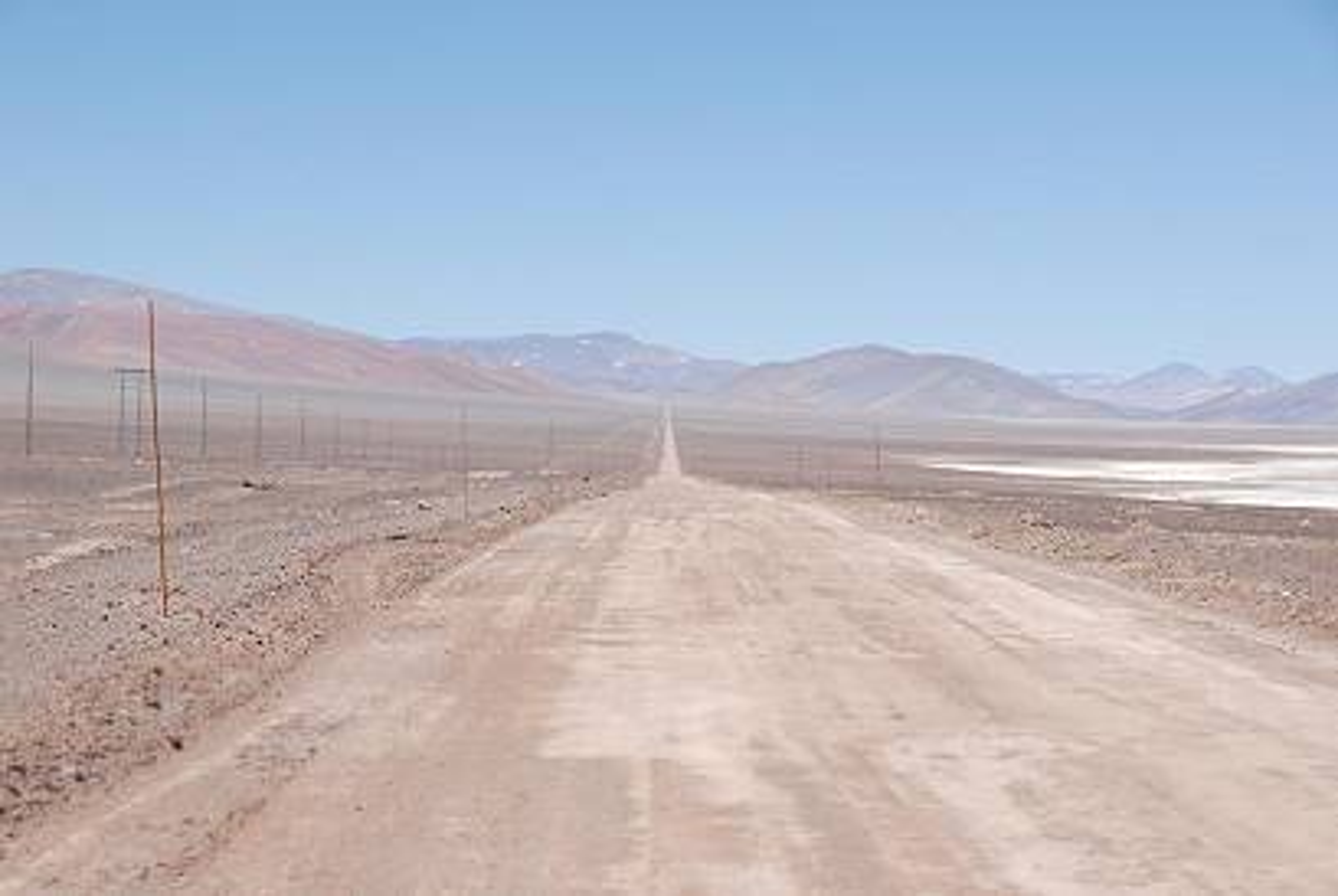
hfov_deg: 20.9
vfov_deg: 14.1
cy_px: 448
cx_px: 669
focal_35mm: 98
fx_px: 3629
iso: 200
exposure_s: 1/400
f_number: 10
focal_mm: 65
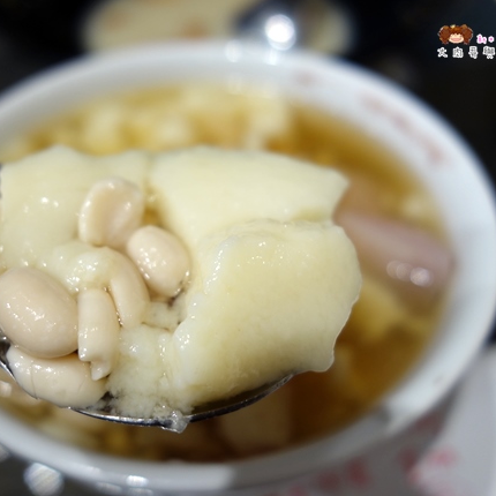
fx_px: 584
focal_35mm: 36
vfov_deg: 46.0
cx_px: 194
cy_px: 249
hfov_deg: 45.7
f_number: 2.5
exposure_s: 1/50
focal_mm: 10.4
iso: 125
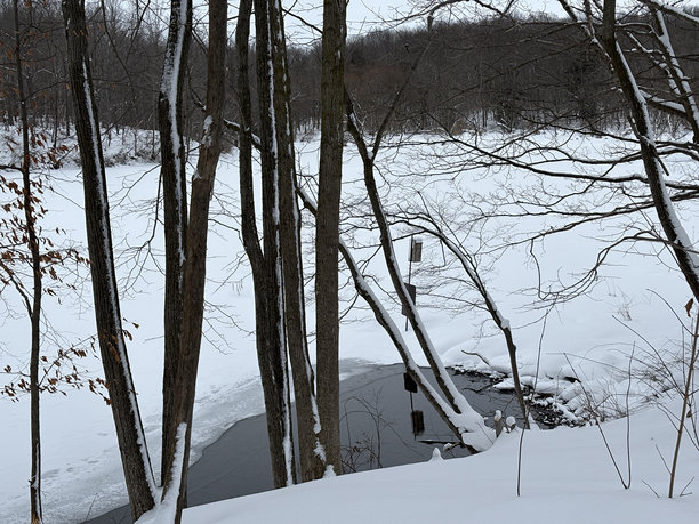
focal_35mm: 52
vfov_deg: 28.0
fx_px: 1050
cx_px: 350
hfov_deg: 36.8
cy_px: 262
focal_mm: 5.96
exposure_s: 1/3636
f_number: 1.6
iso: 50
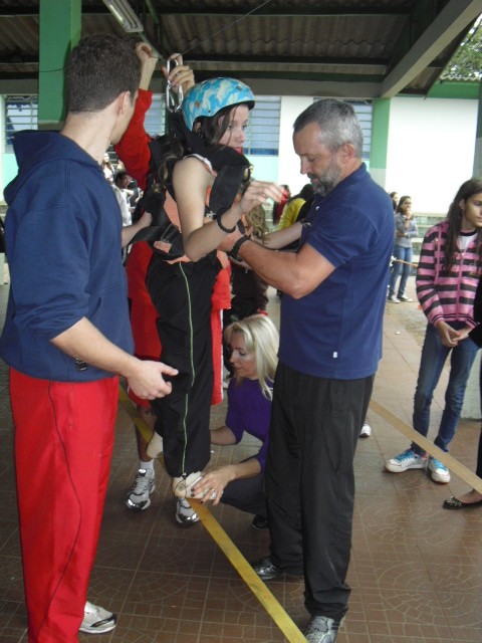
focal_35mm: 36
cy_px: 322
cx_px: 241
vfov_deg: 51.4
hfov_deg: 39.7
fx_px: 668
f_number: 3.1
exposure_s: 1/100
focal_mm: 6.3
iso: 200
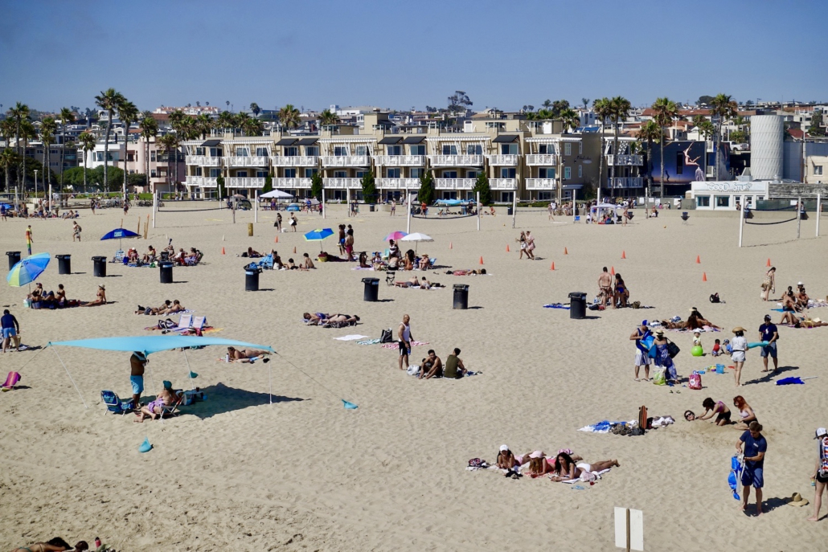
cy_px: 276
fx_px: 1449
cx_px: 414
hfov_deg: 31.9
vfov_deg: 21.6
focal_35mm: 63
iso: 125
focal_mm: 22.95
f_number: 5.6
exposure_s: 1/160
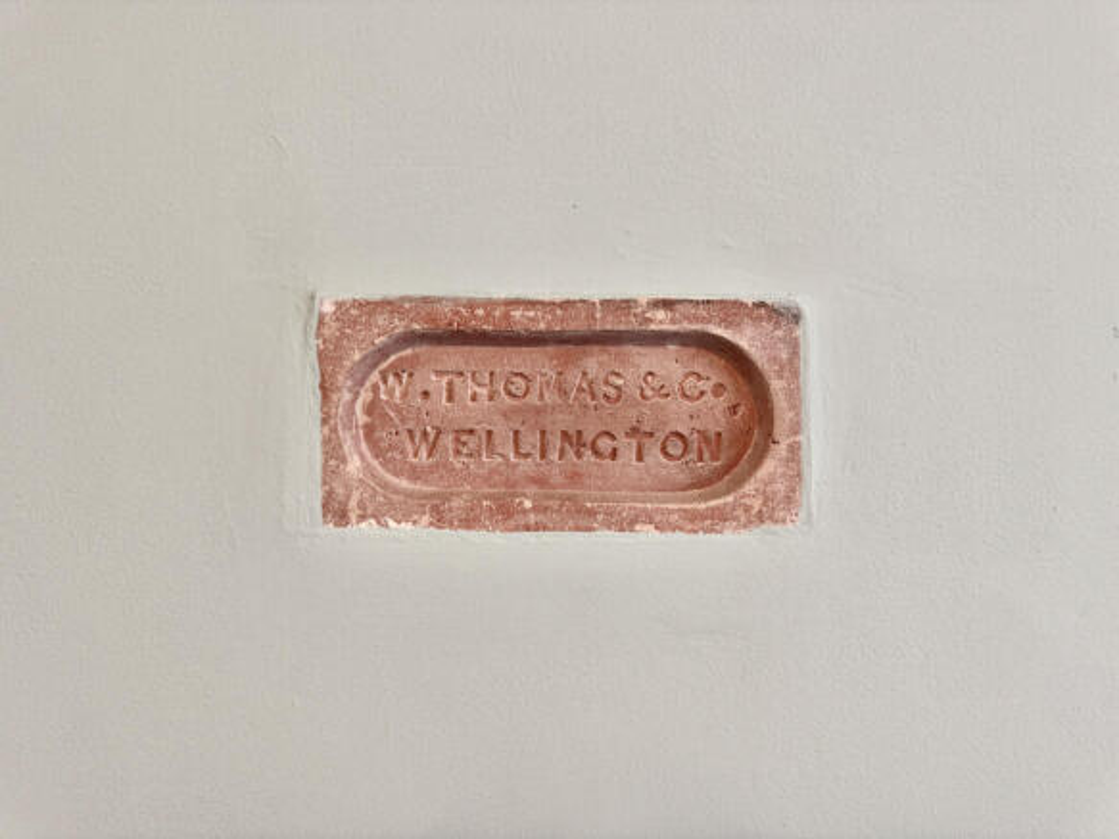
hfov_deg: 71.6
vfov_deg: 56.8
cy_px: 420
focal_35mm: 24
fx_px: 776
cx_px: 560
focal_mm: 6.76
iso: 250
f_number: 1.78
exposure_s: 1/60
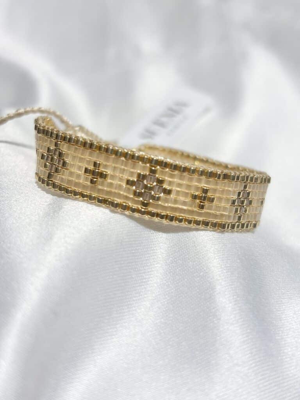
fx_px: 601
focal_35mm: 52
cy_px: 200
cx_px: 150
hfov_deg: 28.0
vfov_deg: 36.8
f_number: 1.6
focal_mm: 5.96
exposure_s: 1/349
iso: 32
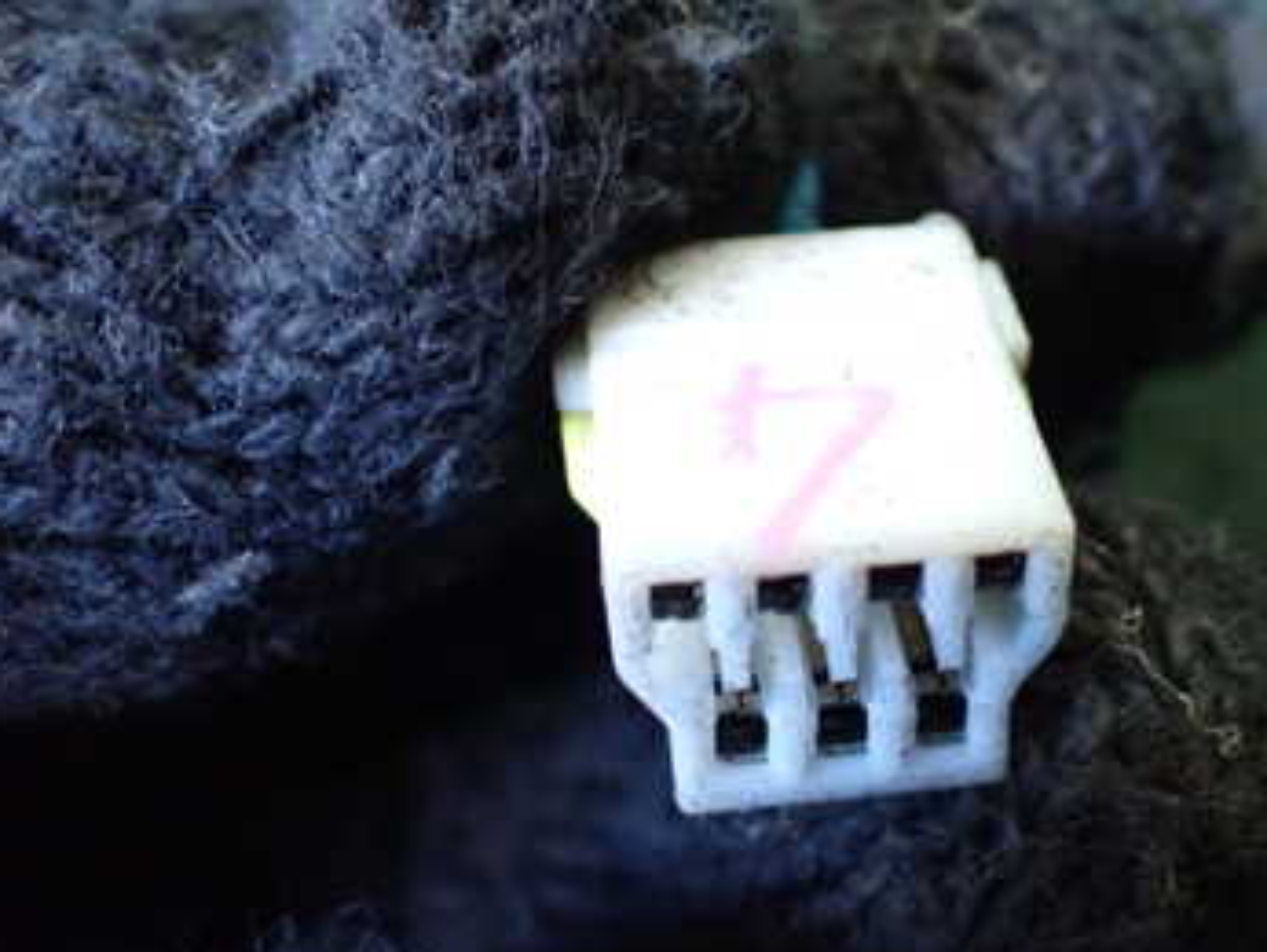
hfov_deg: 36.4
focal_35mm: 52
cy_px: 472
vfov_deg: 28.1
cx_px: 842
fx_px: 1905
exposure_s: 1/30
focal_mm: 5.4
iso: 1000
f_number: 2.3
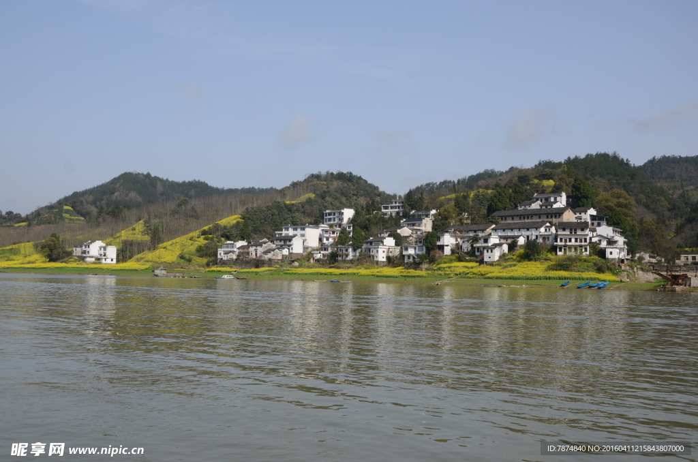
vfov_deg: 35.3
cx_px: 349
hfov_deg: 51.4
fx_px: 726
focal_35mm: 38
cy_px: 231
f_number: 8
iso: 100
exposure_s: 1/400
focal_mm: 25
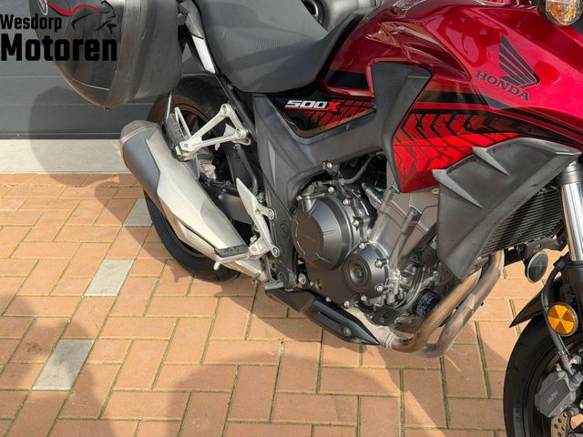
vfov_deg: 30.3
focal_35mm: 48
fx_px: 808
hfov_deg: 39.7
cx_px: 292
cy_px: 218
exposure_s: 1/1678
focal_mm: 6.76
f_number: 1.78
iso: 80
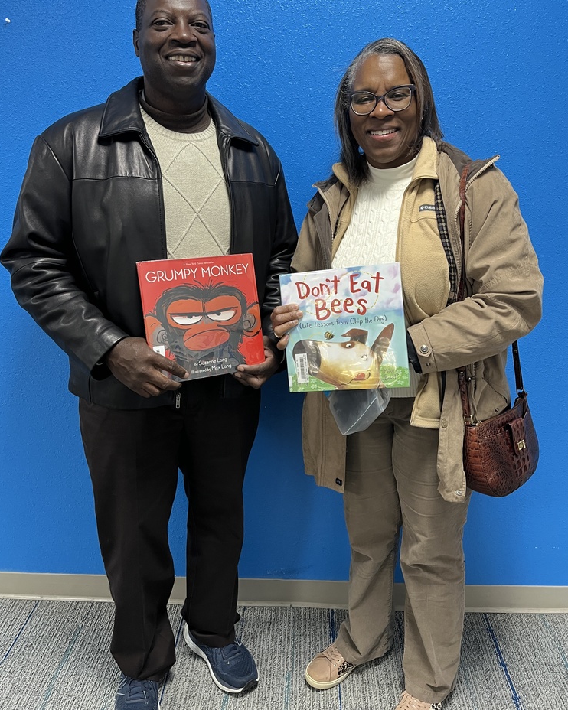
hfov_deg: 51.5
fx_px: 589
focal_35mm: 28
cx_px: 283
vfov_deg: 62.1
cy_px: 329
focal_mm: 5.1
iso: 250
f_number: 1.6
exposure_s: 1/60
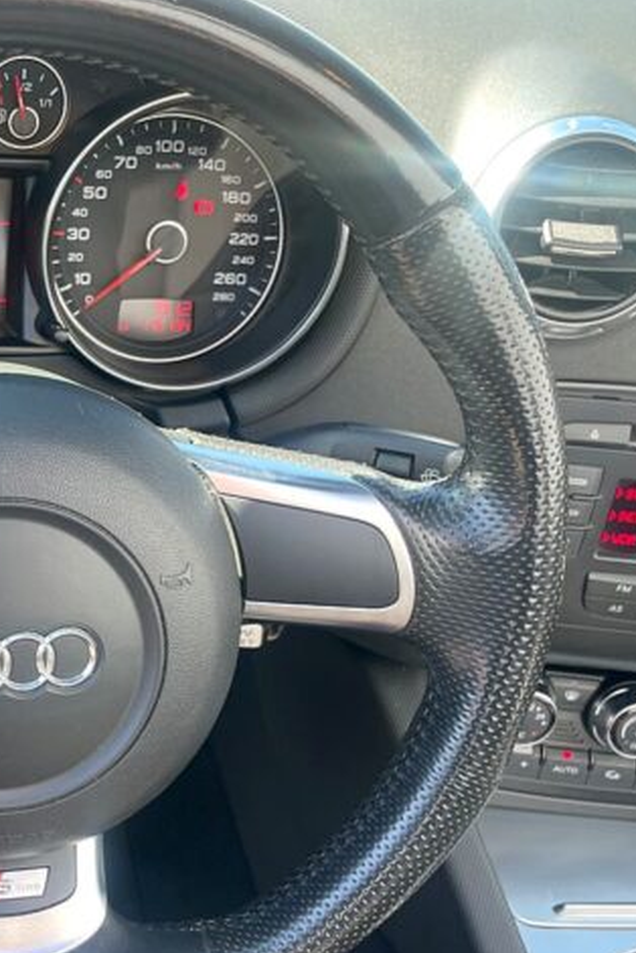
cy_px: 566
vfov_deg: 42.5
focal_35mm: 46
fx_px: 1217
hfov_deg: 27.2
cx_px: -32
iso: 40
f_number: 1.6
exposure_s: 1/121
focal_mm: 4.2
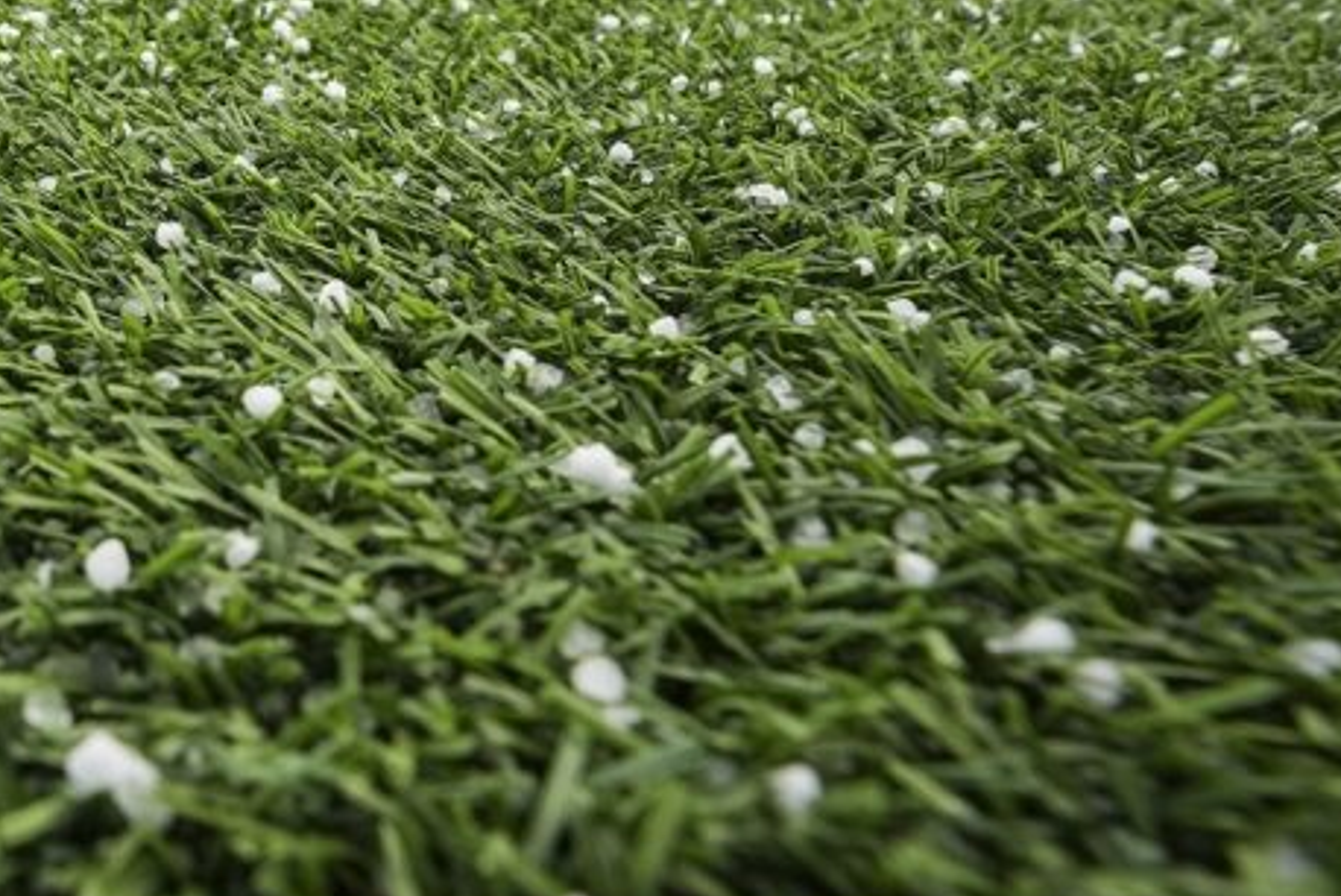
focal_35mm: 38
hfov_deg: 41.2
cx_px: -111
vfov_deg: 33.9
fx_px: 1416
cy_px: 154
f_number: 10
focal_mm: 17
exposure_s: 1/500
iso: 1600
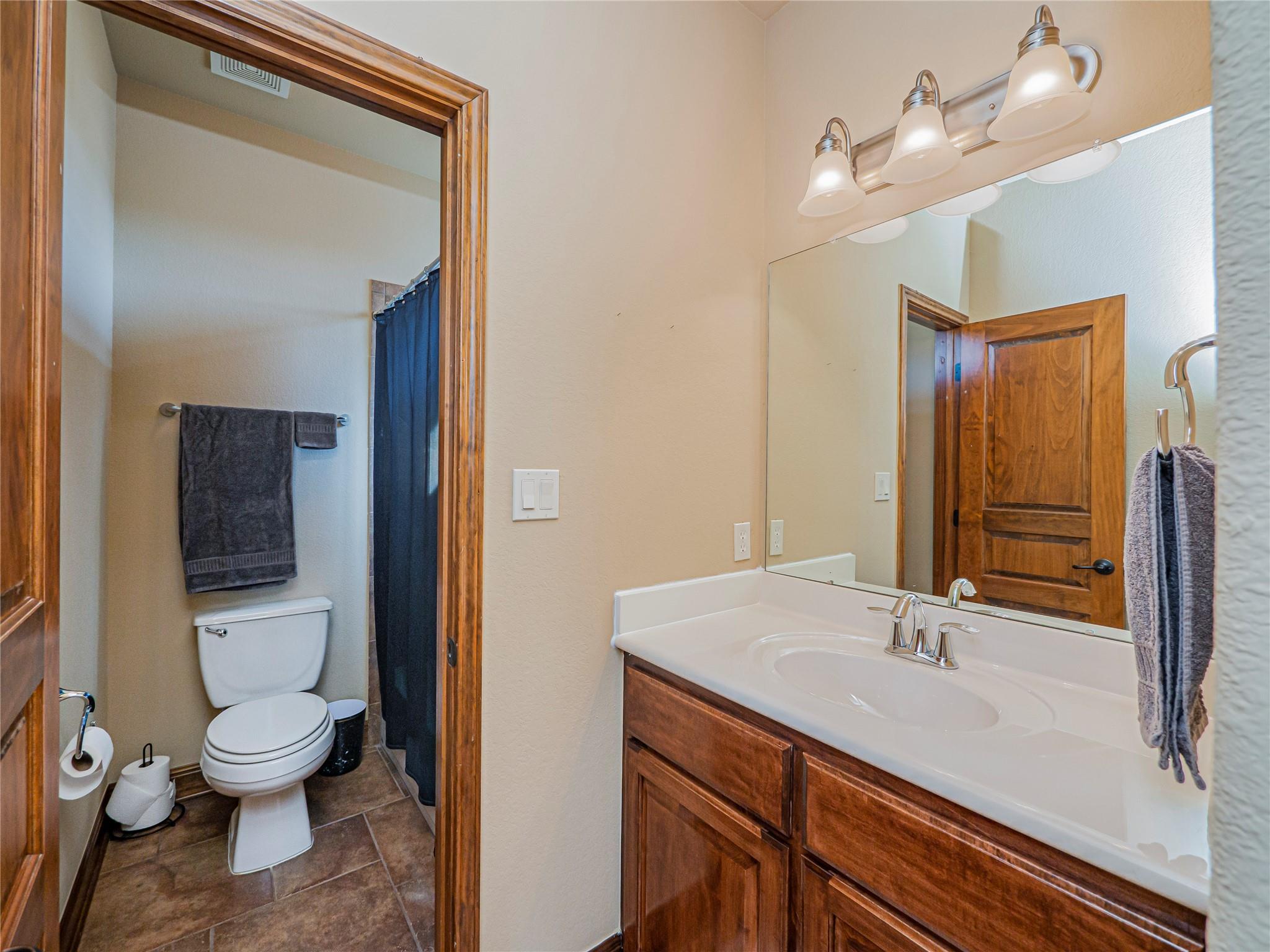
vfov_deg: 85.7
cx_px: 635
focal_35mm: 14
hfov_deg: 102.1
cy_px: 476
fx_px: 514
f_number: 6.3
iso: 500
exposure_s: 1/250
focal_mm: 7
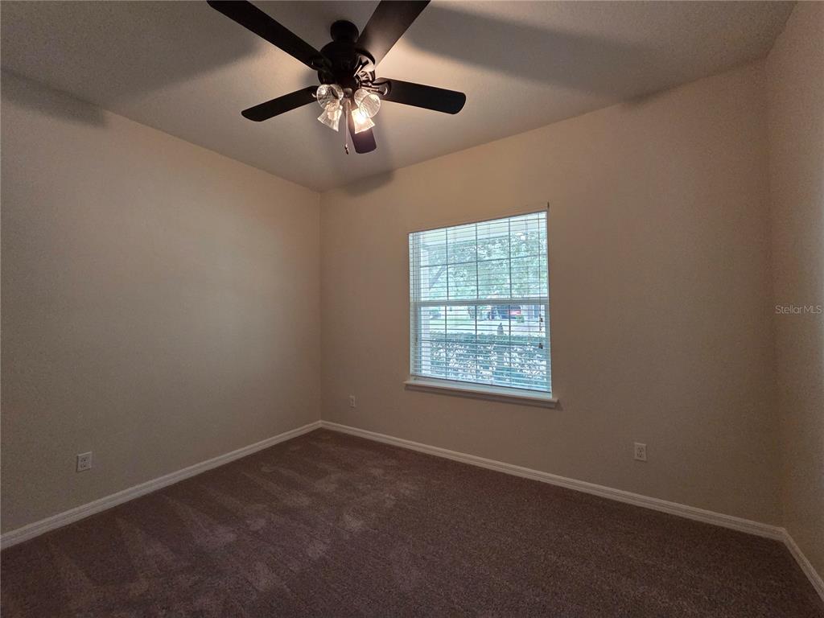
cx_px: 412
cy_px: 309
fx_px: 309
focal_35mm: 13
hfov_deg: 106.2
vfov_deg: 89.9
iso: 800
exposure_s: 1/60
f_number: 2.2
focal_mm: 2.2
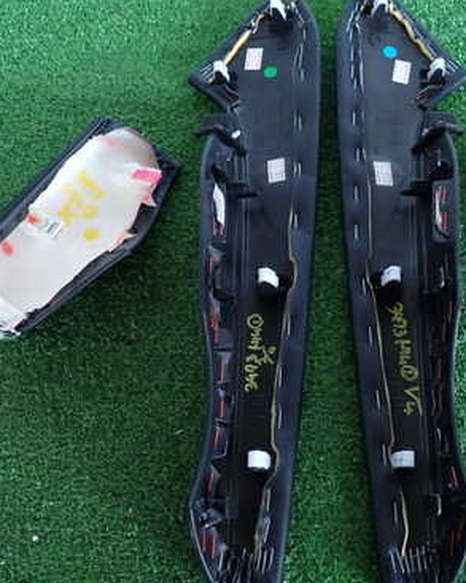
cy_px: 303
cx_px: 321
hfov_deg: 36.8
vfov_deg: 45.8
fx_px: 689
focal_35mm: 40
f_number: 2
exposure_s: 1/30
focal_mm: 4.5
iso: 200
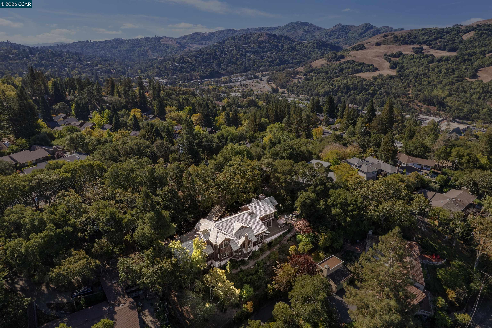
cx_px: 246
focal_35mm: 22
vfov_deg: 57.2
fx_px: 301
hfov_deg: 78.6
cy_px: 164
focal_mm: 8.4
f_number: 2.8
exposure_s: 1/800
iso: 100
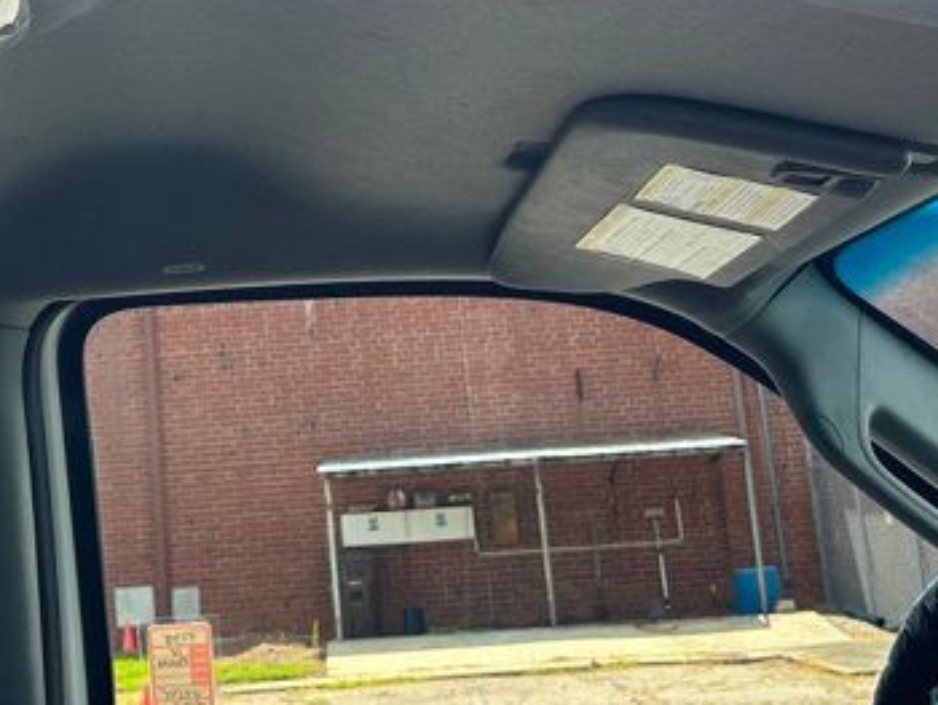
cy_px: 94
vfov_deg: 19.1
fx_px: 2061
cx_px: 276
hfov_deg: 25.4
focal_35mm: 76
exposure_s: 1/1038
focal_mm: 5.7
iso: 50
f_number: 1.5
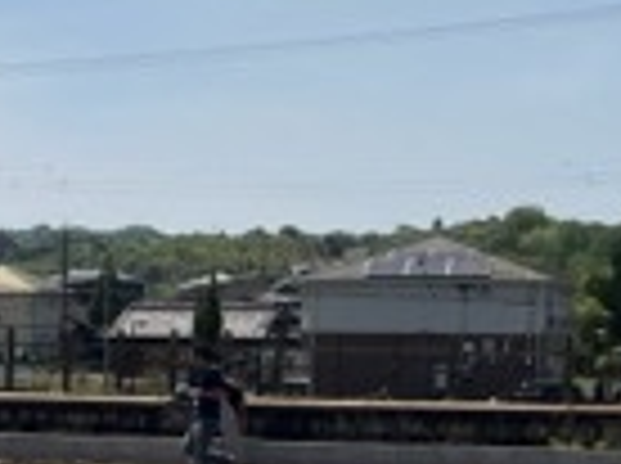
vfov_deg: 11.3
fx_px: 2328
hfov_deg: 13.4
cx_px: -544
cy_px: 441
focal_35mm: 130
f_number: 1.8
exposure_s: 1/3472
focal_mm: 3.99
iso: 32
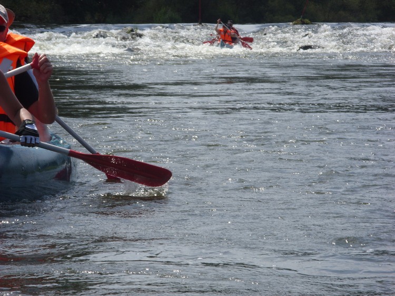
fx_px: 2167
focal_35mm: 190
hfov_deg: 10.4
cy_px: 148
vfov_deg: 7.8
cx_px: 198
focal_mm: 31.5
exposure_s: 1/209
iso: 50
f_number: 8
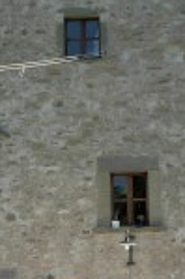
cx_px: 159
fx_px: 2217
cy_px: 121
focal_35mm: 287
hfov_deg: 4.8
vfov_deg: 7.2
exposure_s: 1/332
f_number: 3.9
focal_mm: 15.9
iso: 79
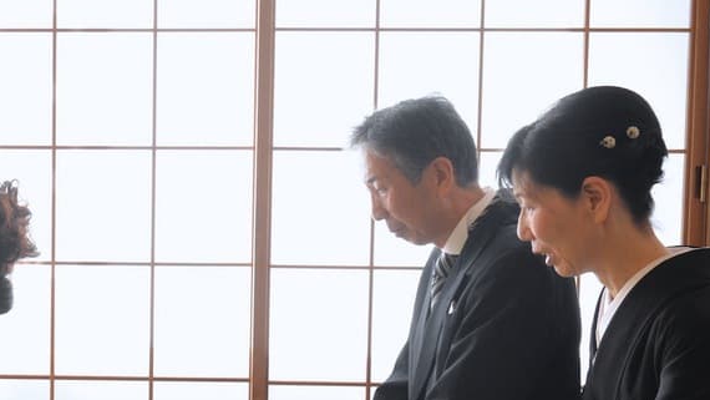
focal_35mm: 90
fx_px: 1695
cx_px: -42
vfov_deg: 13.4
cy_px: 288
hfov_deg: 22.5
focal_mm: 34
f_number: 5.6
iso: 1000
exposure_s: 1/160
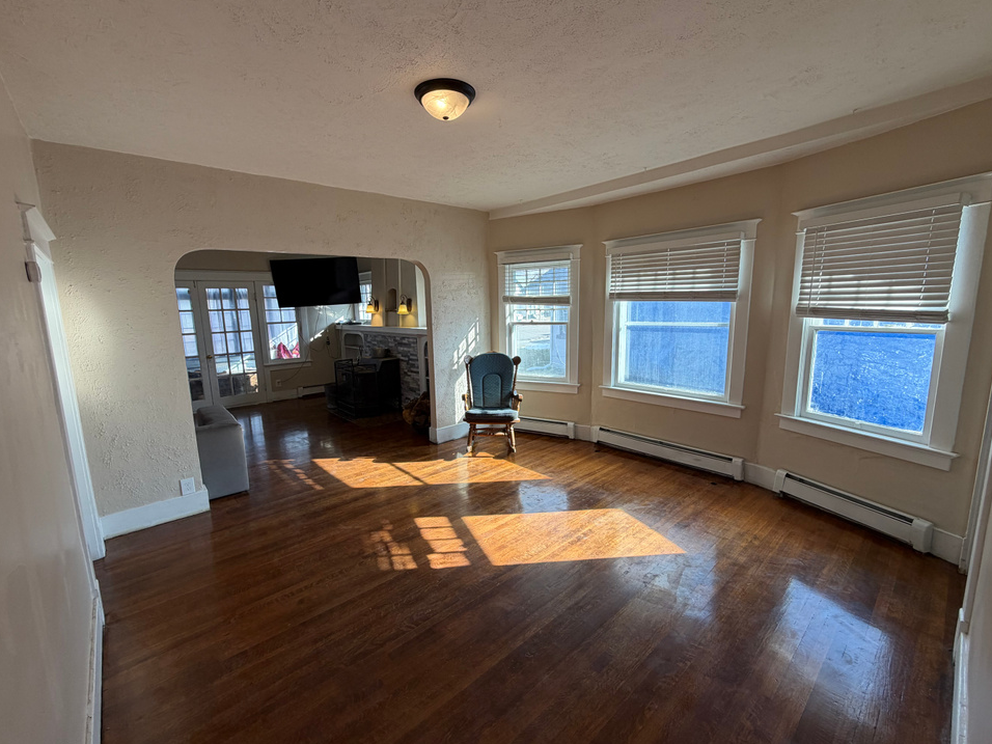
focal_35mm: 15
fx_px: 430
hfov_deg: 98.2
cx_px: 492
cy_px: 375
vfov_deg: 81.7
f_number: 2.2
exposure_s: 1/121
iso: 50
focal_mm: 2.22
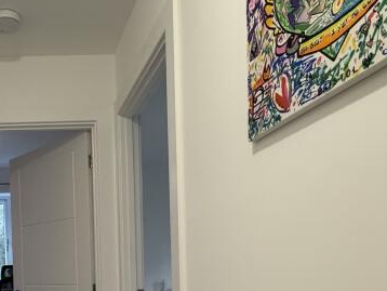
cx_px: 38
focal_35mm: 40
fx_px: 447
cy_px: 287
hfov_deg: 42.8
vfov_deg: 33.2
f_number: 2.2
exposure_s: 1/99
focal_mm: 2.22
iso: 320
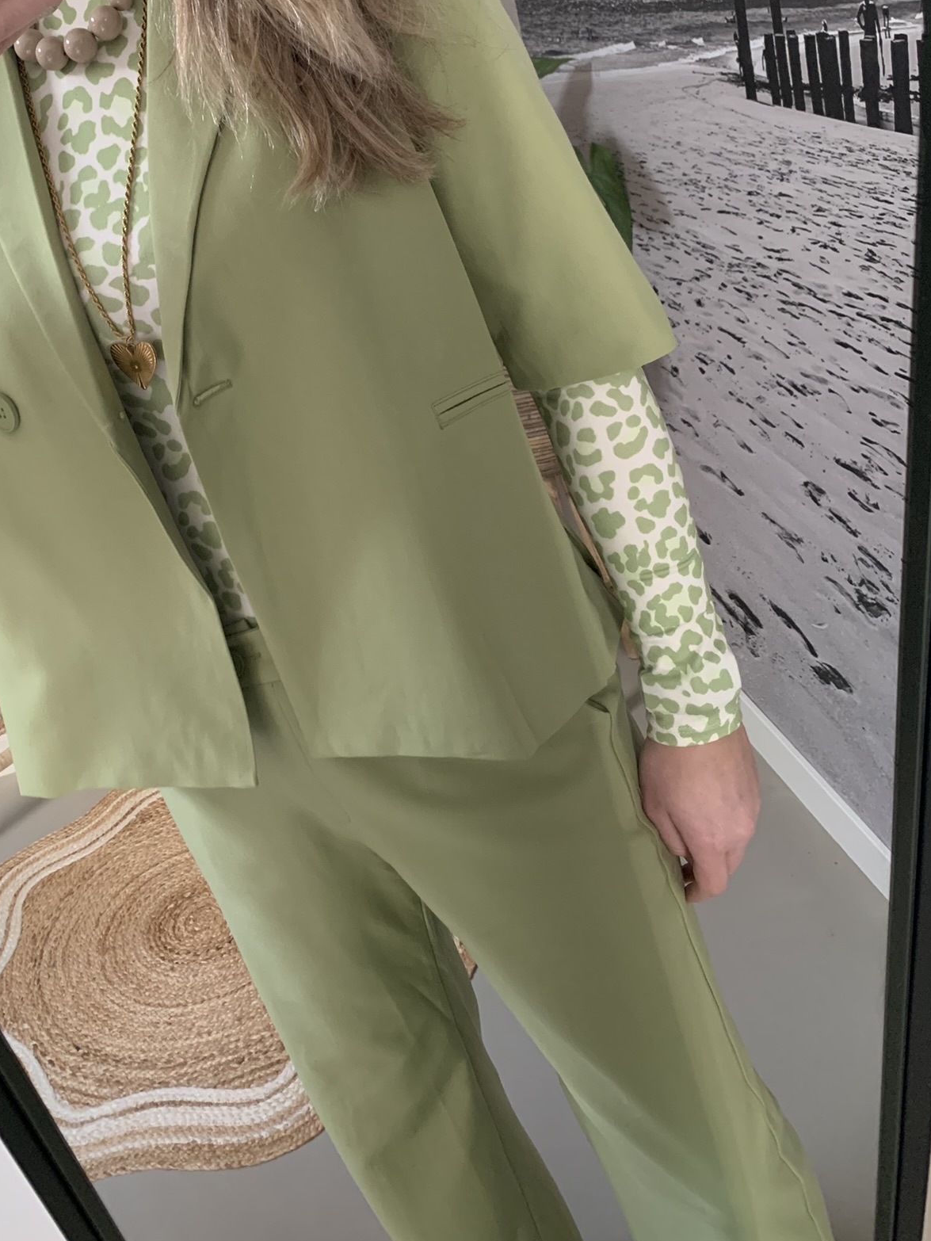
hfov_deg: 41.4
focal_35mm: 34
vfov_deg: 53.4
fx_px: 1219
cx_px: 326
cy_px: 467
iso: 400
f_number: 1.8
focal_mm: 4.25
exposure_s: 1/52
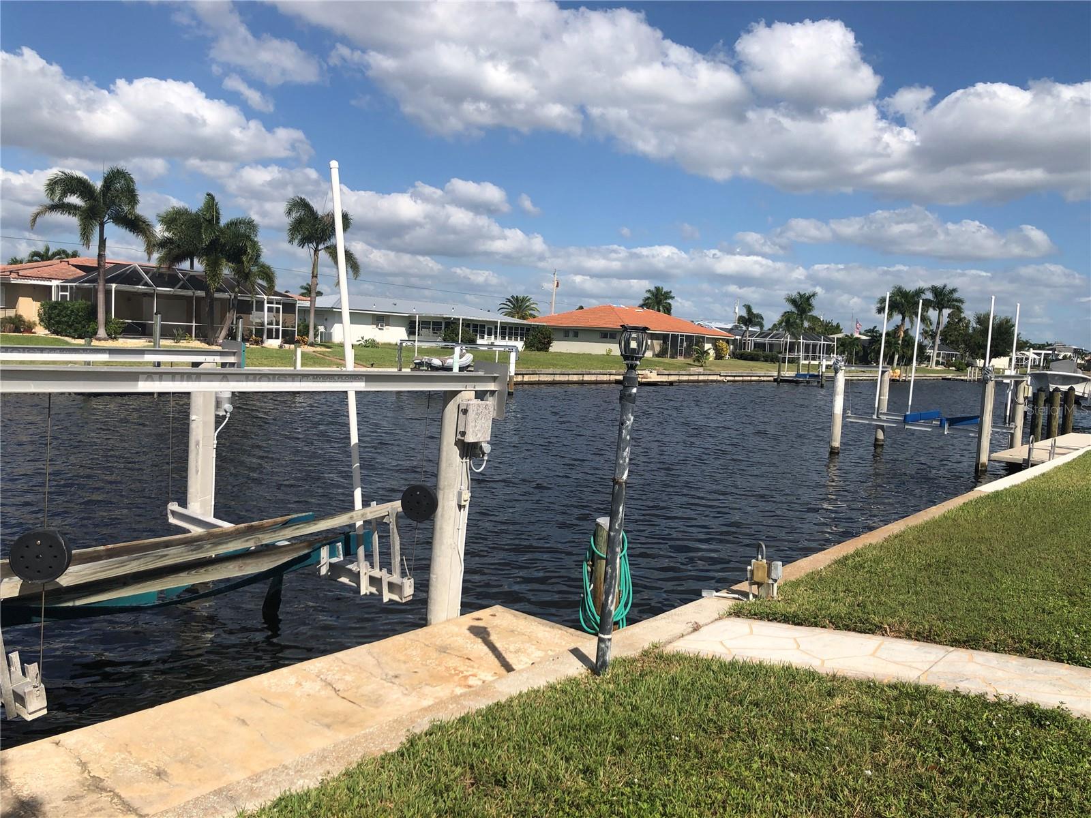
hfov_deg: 63.4
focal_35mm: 28
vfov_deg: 49.7
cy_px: 409
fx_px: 882
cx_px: 546
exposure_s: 1/3247
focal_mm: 4
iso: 25
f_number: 1.8
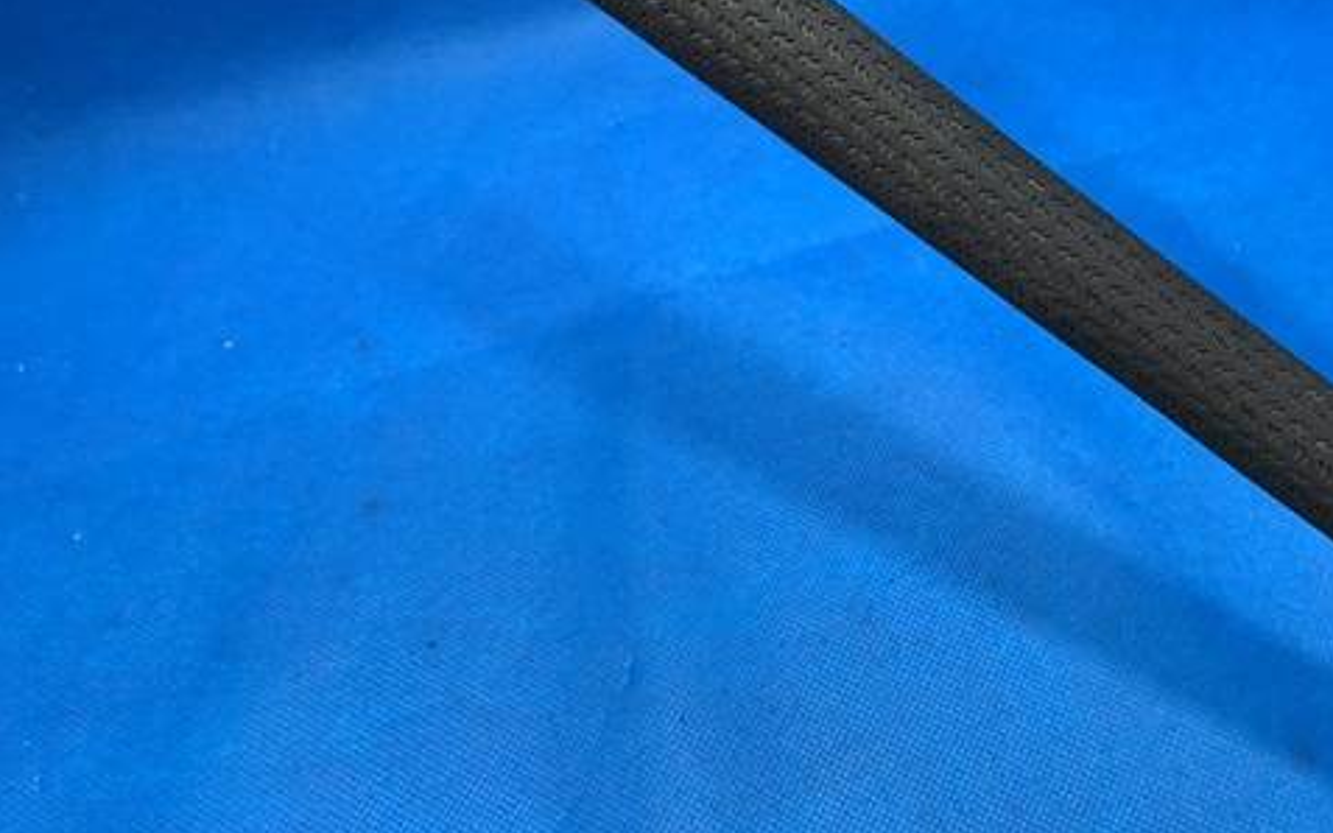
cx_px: 891
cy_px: 171
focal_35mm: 37
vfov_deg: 33.5
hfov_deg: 51.7
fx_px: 1344
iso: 125
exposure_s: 1/60
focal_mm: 4.25
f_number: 1.8
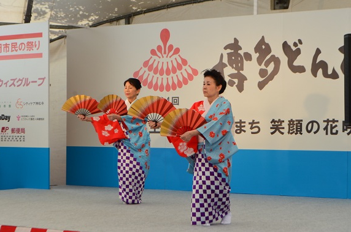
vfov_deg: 15.7
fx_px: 842
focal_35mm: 87
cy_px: 111
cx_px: 182
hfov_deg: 23.5
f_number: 10
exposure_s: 1/250
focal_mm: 55
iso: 400
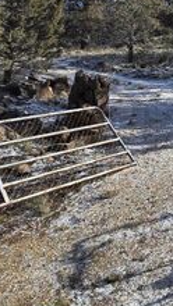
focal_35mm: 43
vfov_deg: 44.3
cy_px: 48
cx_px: 218
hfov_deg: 24.6
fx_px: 350
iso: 50
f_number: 2.2
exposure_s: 1/2000
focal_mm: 2.2
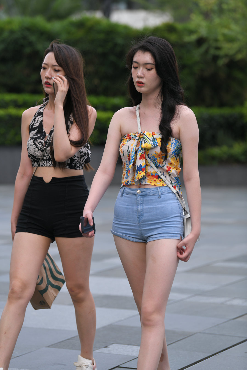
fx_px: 1389
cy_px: 185
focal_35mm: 135
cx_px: 124
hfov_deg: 10.2
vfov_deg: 15.2
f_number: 3.5
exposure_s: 1/500
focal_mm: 135
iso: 280
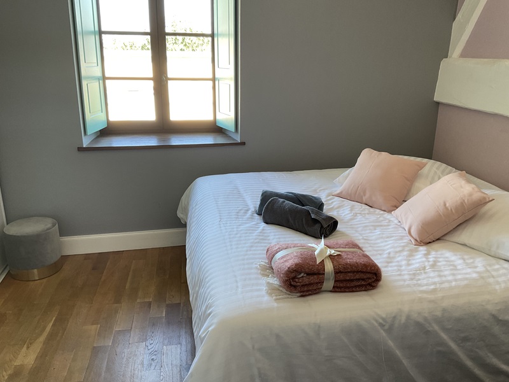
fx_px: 426
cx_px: 254
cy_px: 191
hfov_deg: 61.7
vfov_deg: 48.2
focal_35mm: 29
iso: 40
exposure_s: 1/50
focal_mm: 3
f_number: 1.8
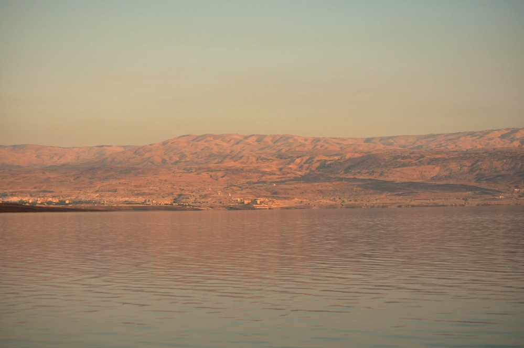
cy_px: 174
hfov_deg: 24.6
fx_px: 1200
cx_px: 262
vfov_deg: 16.5
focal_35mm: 82
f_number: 4.5
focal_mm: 55
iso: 200
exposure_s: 1/640
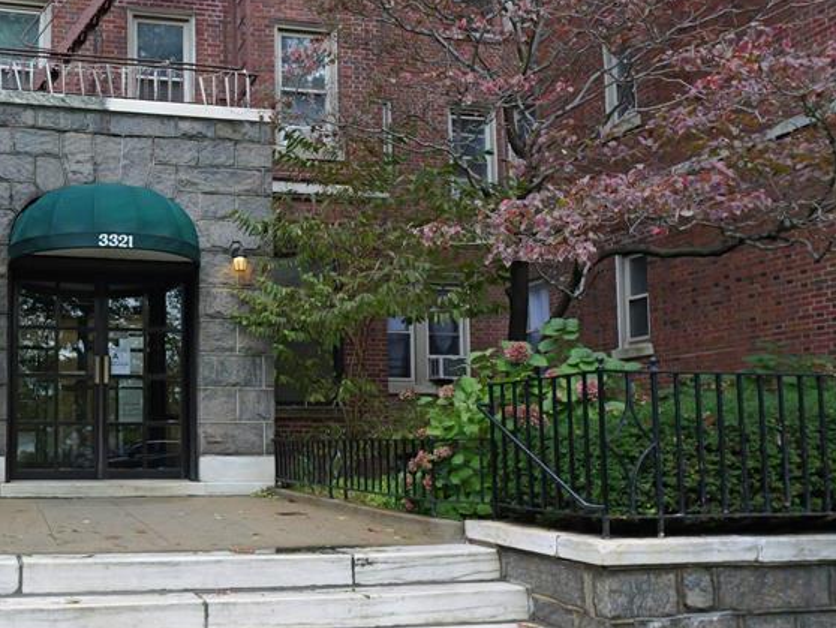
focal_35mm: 33
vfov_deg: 42.6
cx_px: 142
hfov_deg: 51.1
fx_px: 797
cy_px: 402
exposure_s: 1/500
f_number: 3.5
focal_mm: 9
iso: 1250
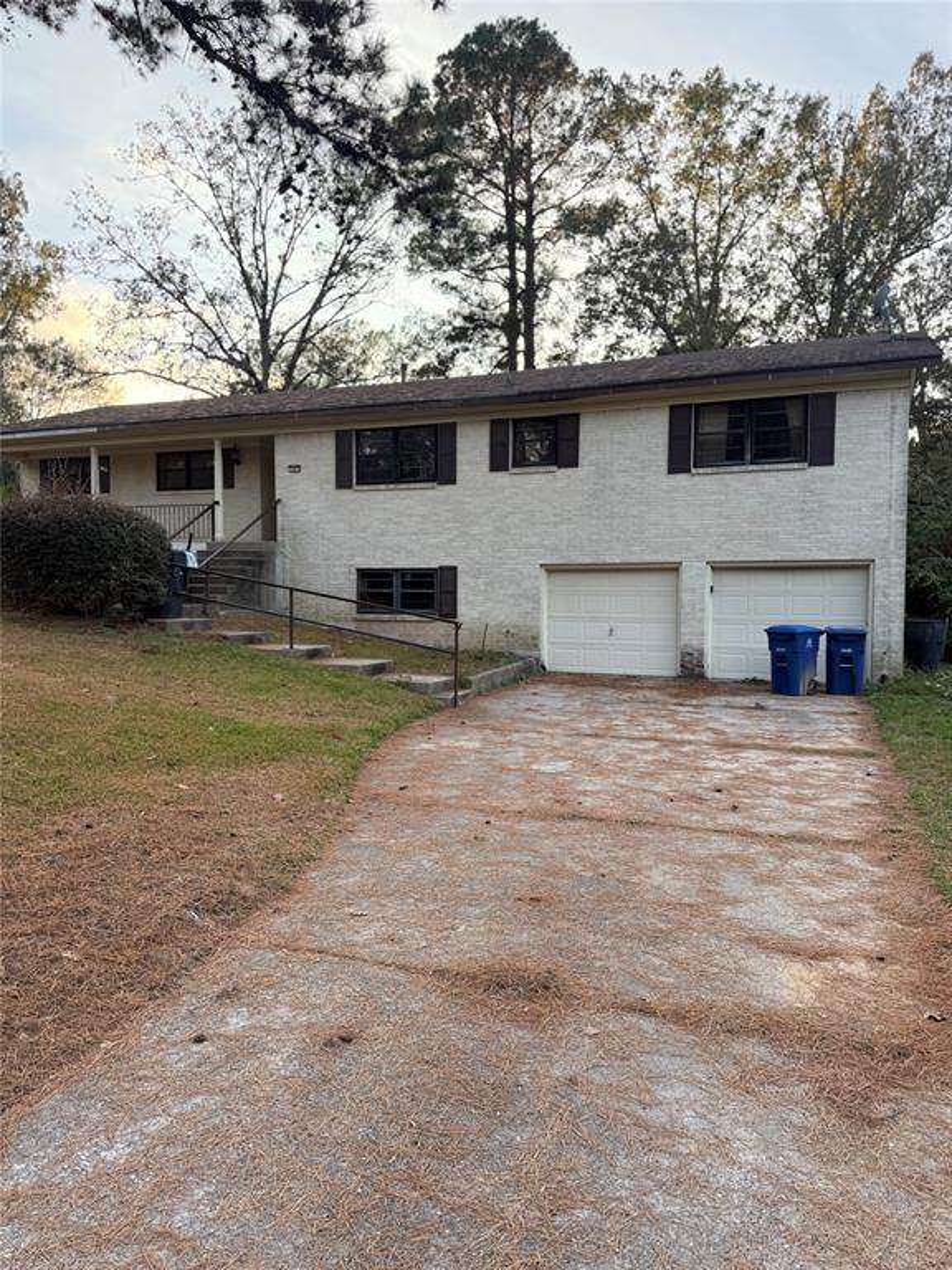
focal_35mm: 24
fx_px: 880
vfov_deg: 71.6
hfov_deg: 56.8
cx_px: 476
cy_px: 635
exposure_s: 1/421
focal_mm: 6.76
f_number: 1.78
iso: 100
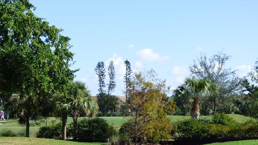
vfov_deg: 12.3
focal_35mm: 98
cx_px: 94
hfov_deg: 21.7
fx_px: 670
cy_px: 119
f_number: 4.1
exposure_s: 1/500
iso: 100
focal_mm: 10.77
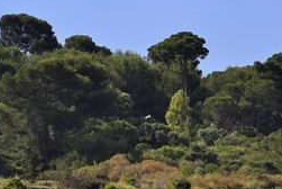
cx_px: 166
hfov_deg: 6.2
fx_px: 2619
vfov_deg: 4.1
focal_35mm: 334
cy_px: 146
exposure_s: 1/320
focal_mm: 200
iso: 200
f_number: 11
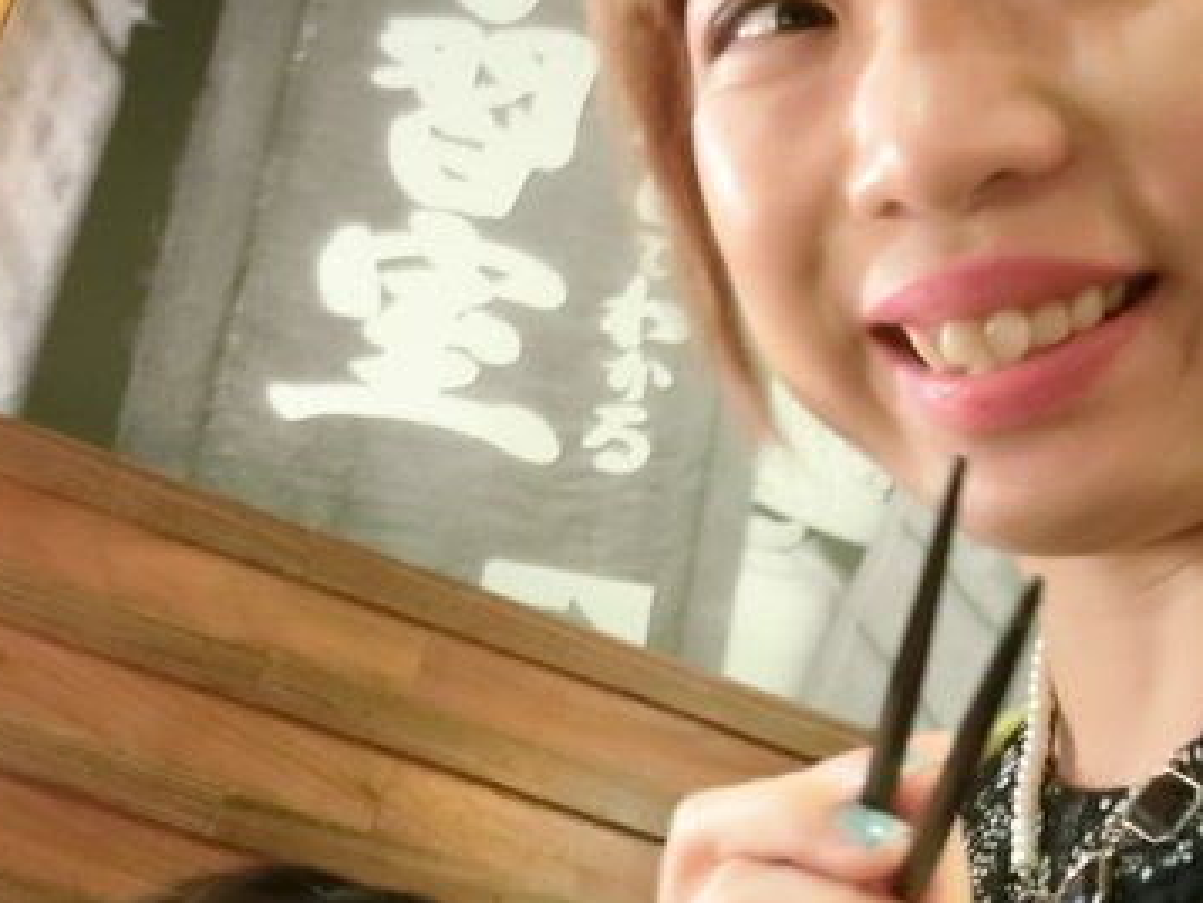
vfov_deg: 25.8
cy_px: 667
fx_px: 1947
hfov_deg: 34.3
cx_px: 637
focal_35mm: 56
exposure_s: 1/4
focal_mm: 5.4
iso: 400
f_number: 2.8
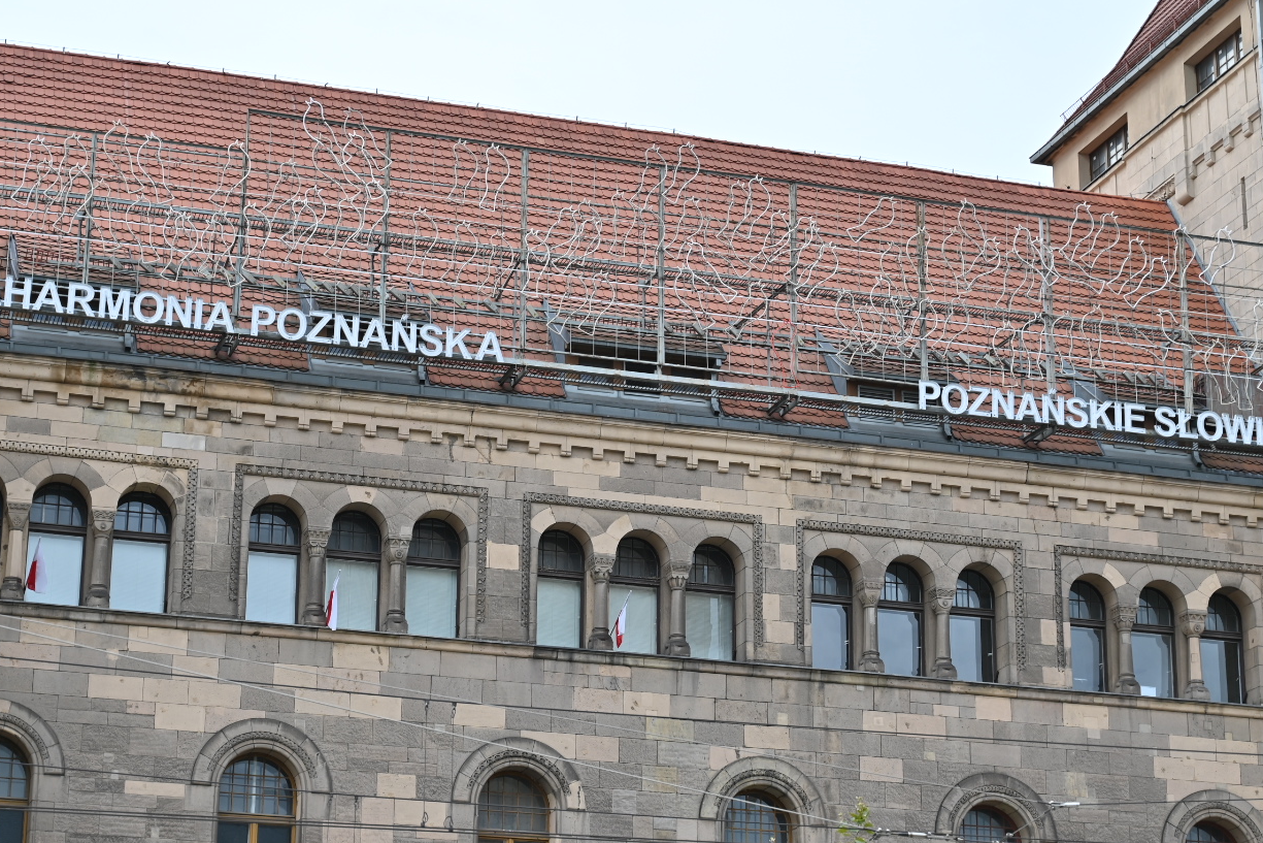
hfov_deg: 26.0
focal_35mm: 78
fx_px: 2737
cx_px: 607
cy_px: 421
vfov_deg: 17.5
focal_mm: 59
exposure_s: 1/320
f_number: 4.5
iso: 100
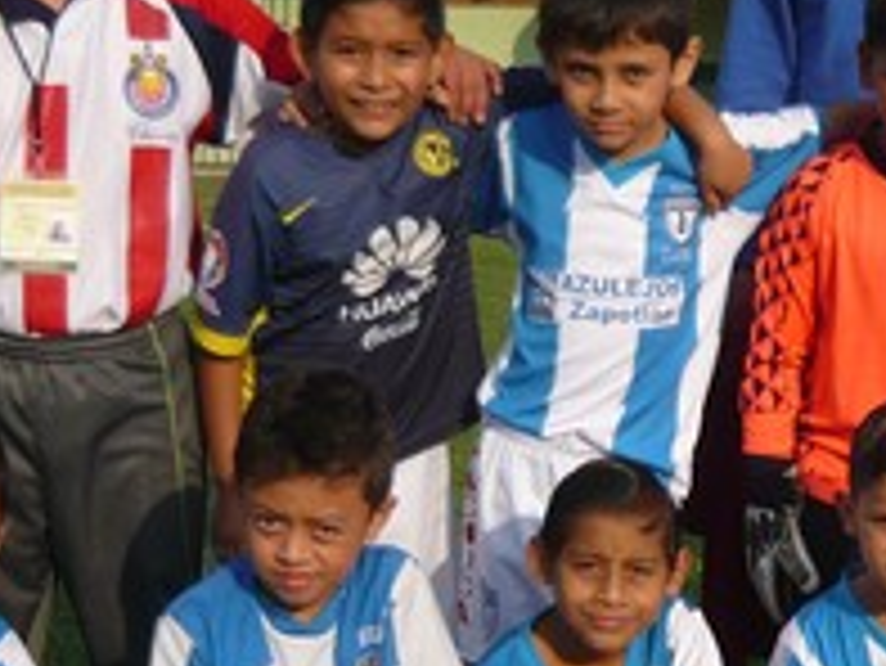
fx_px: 2740
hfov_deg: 17.9
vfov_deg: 13.8
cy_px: 400
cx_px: 886
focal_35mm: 107
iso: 100
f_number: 8
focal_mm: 5.5
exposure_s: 1/160
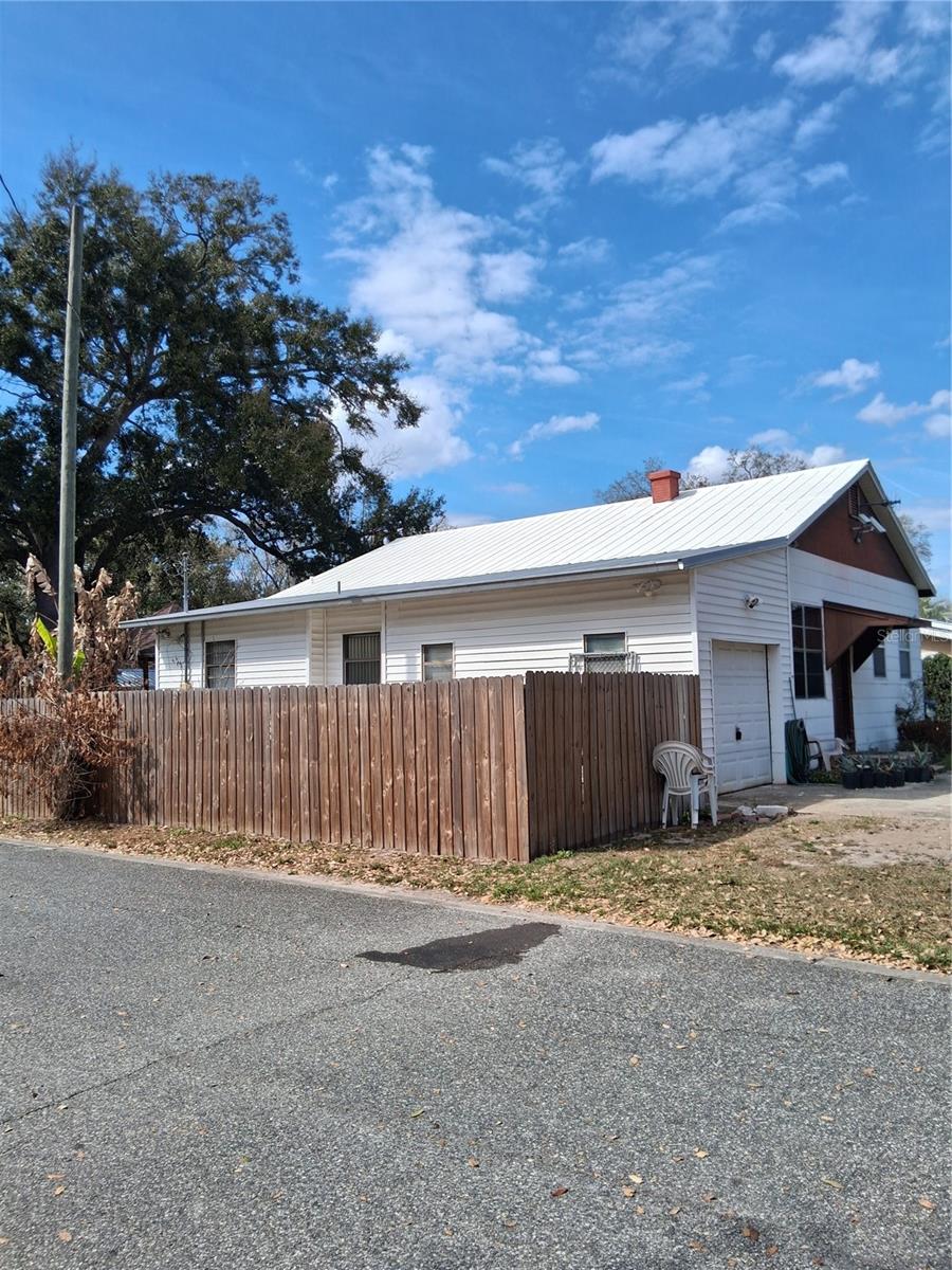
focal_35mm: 26
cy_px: 635
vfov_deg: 67.3
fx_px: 953
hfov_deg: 53.1
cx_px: 476
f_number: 1.8
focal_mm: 3.98
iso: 25
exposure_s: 1/825
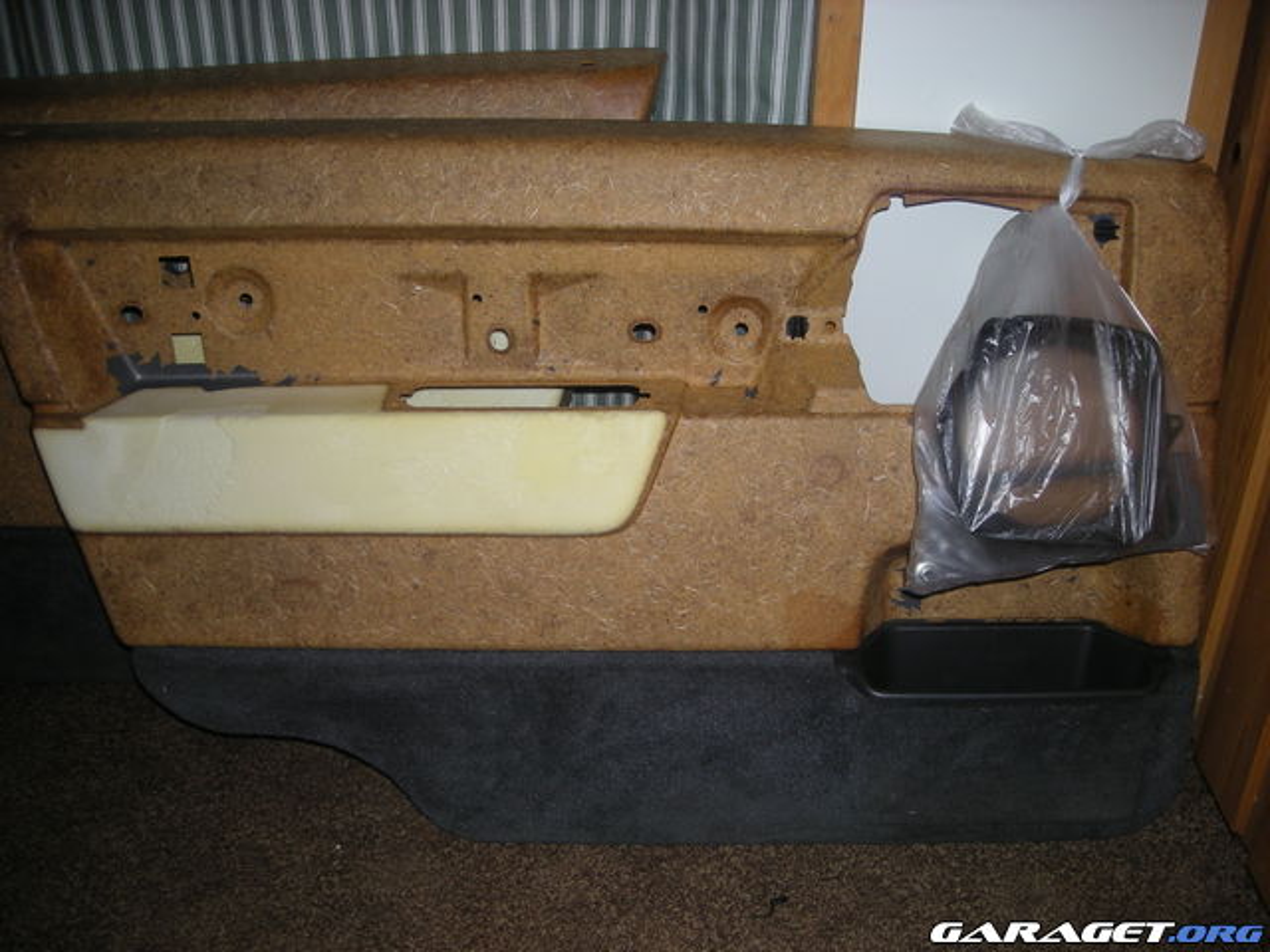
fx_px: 1284
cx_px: 635
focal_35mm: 35
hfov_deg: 52.6
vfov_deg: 40.7
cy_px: 476
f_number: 2.8
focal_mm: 5.7
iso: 50
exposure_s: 1/60
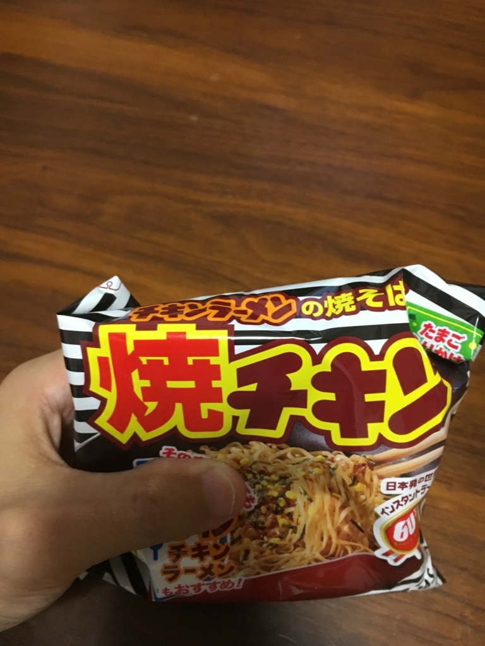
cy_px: 323
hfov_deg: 48.2
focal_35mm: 29
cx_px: 242
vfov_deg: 61.7
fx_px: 542
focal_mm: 4.15
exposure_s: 1/30
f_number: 2.2
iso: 200
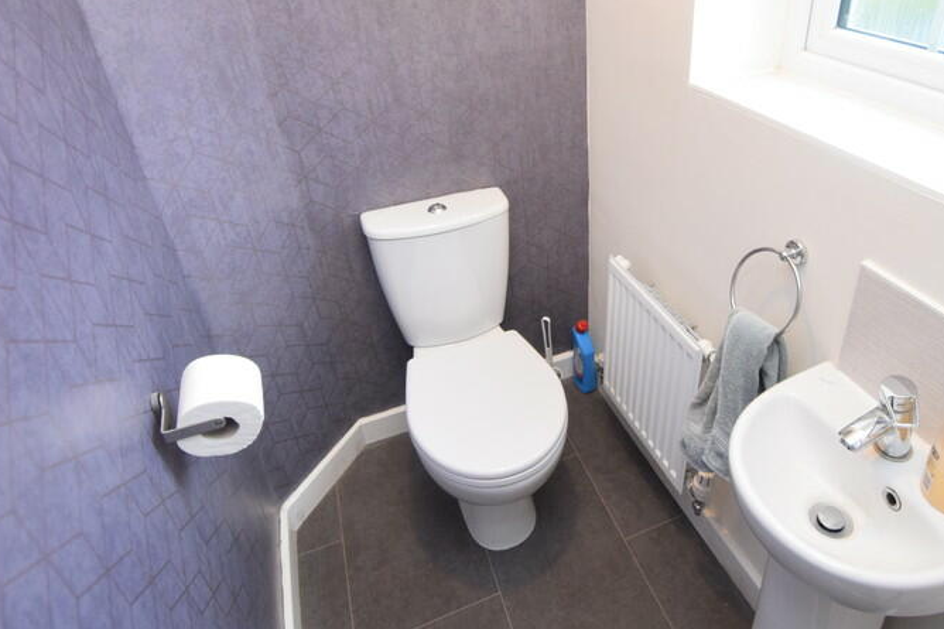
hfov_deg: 75.2
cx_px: 570
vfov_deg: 54.2
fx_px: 603
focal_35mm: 23
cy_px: 220
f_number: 3.5
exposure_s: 1/60
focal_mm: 10
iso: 800
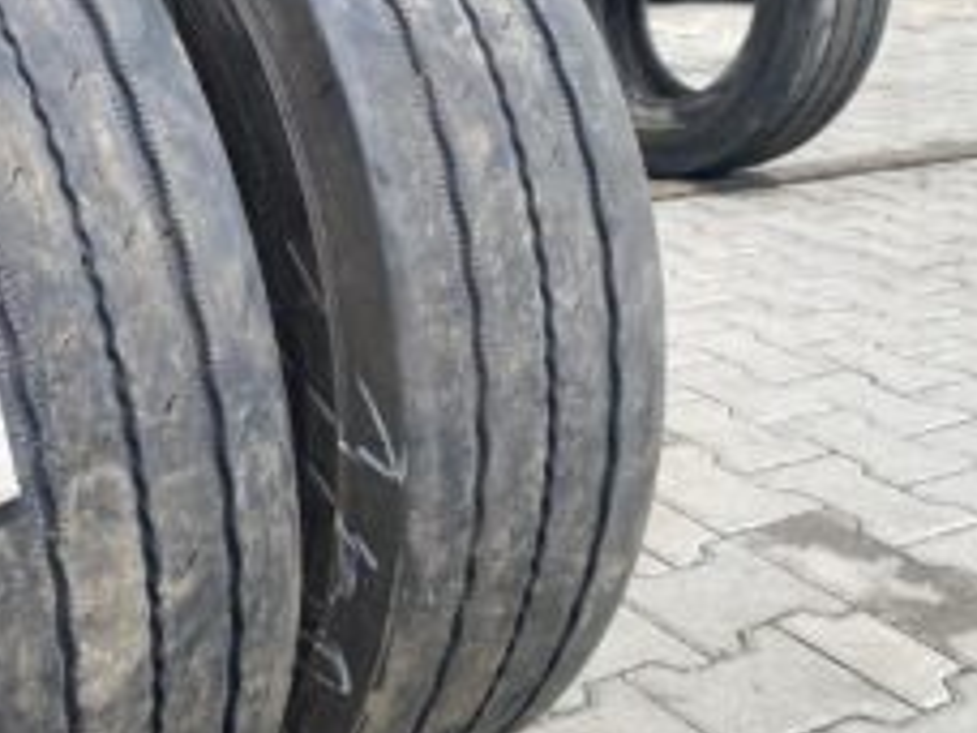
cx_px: 133
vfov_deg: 29.7
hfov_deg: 36.9
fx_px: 1383
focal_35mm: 49
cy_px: 379
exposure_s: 1/1053
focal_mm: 4.25
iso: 32
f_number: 1.8
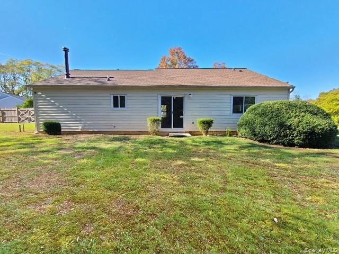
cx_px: 170
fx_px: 127
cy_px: 127
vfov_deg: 89.9
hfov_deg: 106.2
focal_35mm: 13
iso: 50
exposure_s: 1/323
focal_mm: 2.2
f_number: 2.2
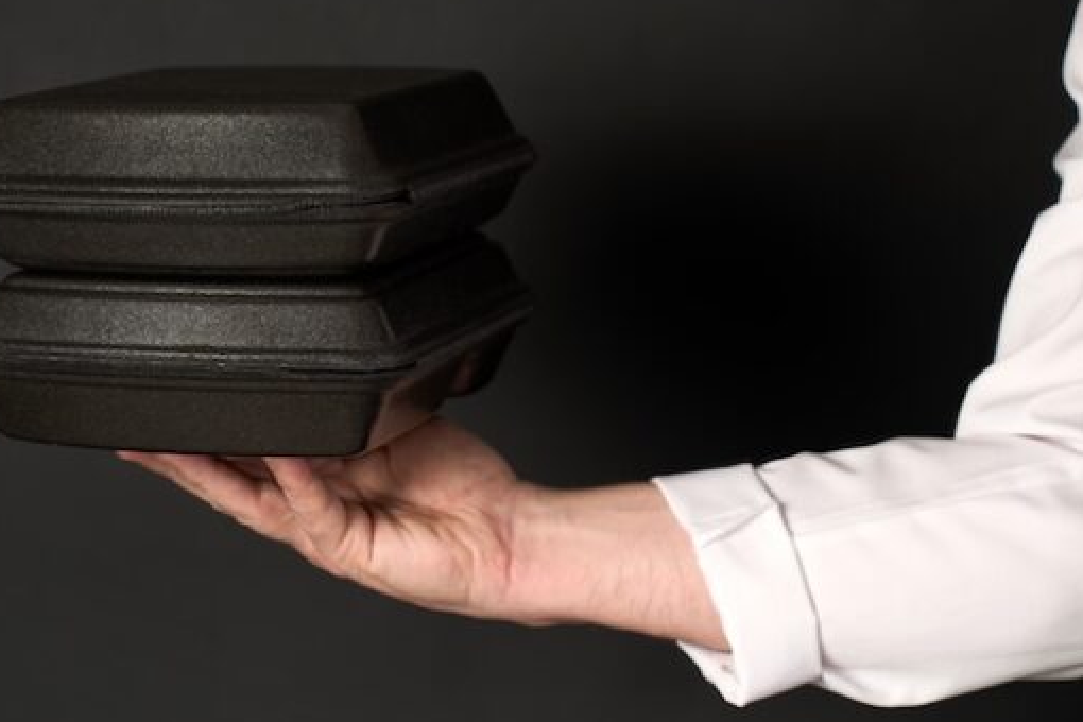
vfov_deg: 12.1
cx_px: 618
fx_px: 3399
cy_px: 378
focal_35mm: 113
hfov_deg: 18.1
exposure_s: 1/80
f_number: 4
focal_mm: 75
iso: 200
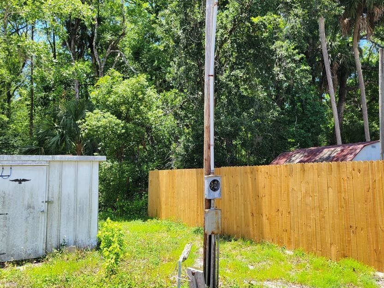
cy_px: 132
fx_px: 355
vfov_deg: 44.1
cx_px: 199
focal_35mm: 32
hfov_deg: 56.8
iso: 40
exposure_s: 1/688
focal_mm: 5.4
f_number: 1.8
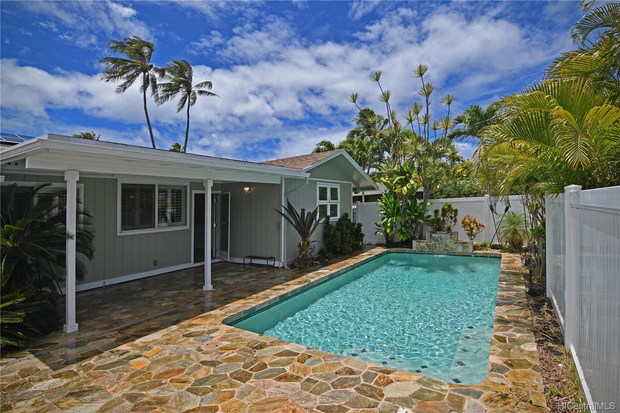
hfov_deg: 96.7
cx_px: 310
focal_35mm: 16
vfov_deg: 73.7
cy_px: 206
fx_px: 275
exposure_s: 1/320
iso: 100
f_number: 9
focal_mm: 11
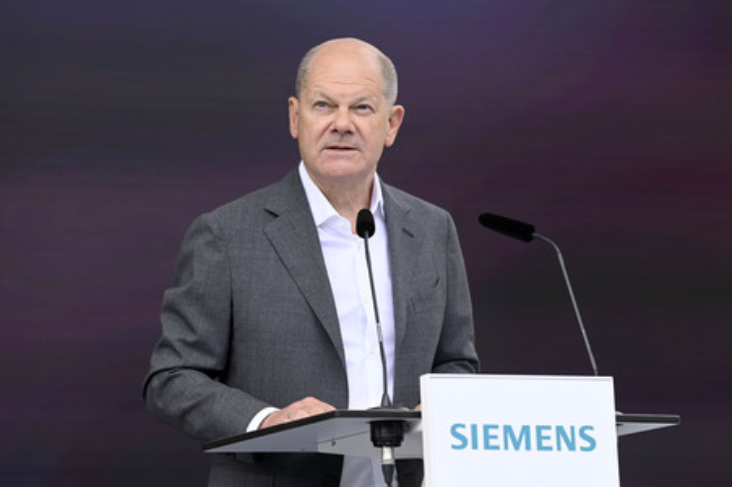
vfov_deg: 7.2
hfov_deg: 10.8
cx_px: 366
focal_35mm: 190
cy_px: 244
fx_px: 3860
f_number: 4.5
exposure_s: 1/1000
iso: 400
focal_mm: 190
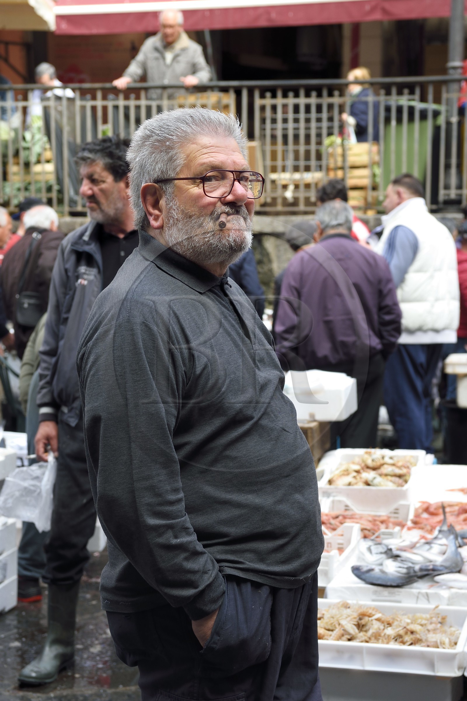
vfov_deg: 28.8
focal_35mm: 70
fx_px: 1362
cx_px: 234
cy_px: 350
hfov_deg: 19.5
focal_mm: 70
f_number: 7.1
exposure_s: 1/160
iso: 800
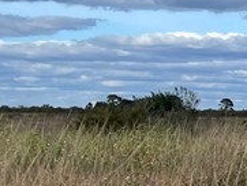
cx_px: 599
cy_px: 71
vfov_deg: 10.1
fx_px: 1050
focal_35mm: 147
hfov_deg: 11.2
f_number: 1.6
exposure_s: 1/6993
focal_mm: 5.1
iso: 50
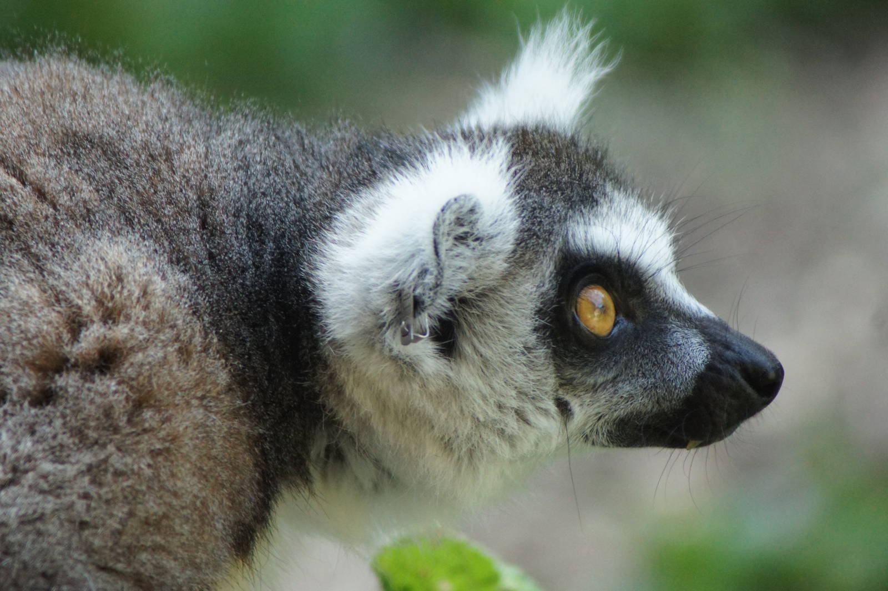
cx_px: 444
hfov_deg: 4.6
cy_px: 296
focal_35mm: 450
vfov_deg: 3.1
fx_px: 11094
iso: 1600
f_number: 5.6
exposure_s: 1/250
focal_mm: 300
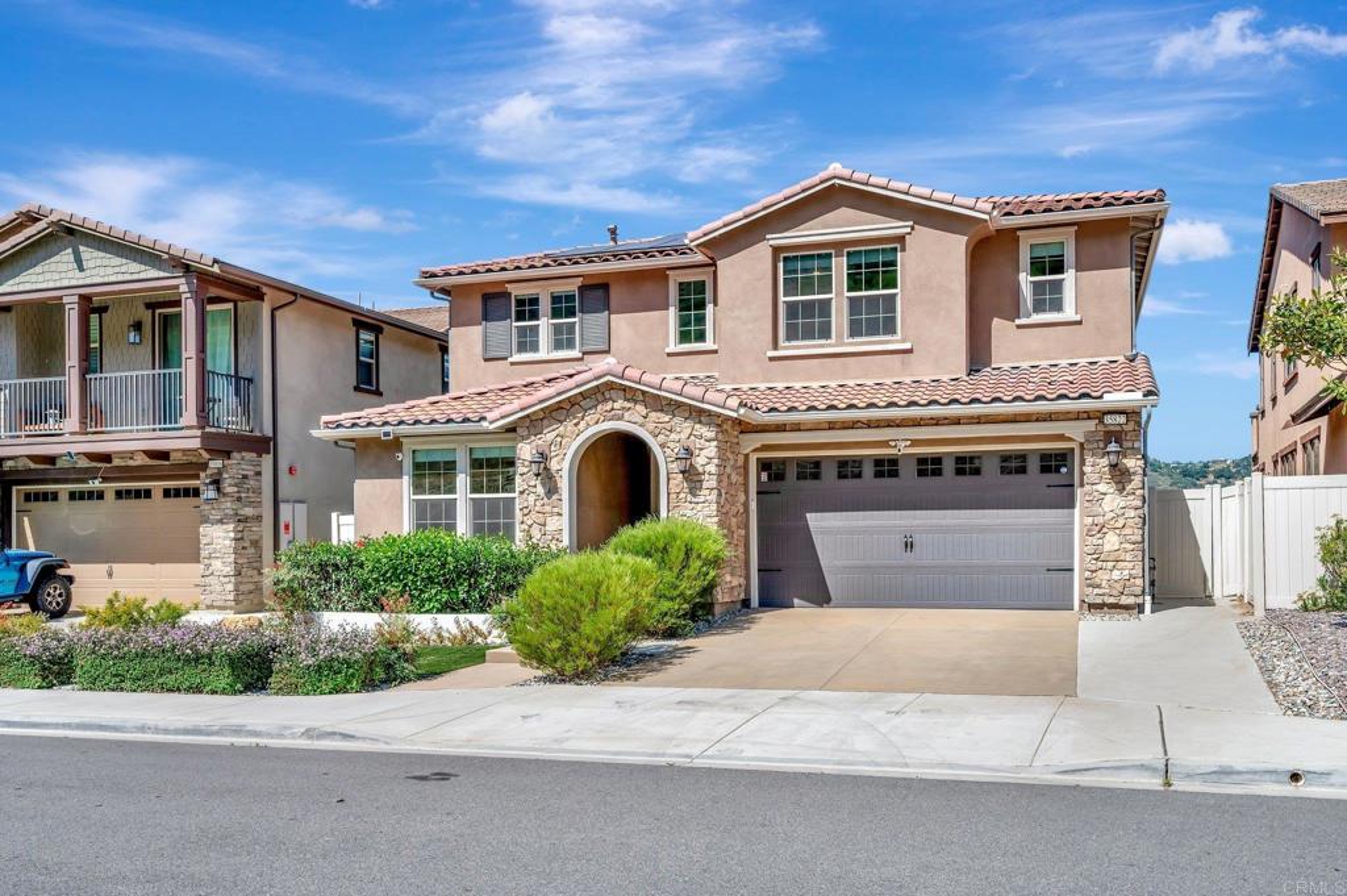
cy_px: 448
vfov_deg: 43.5
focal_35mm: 30
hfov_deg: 62.0
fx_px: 1122
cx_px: 674
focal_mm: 30
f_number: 8
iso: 400
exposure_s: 1/640
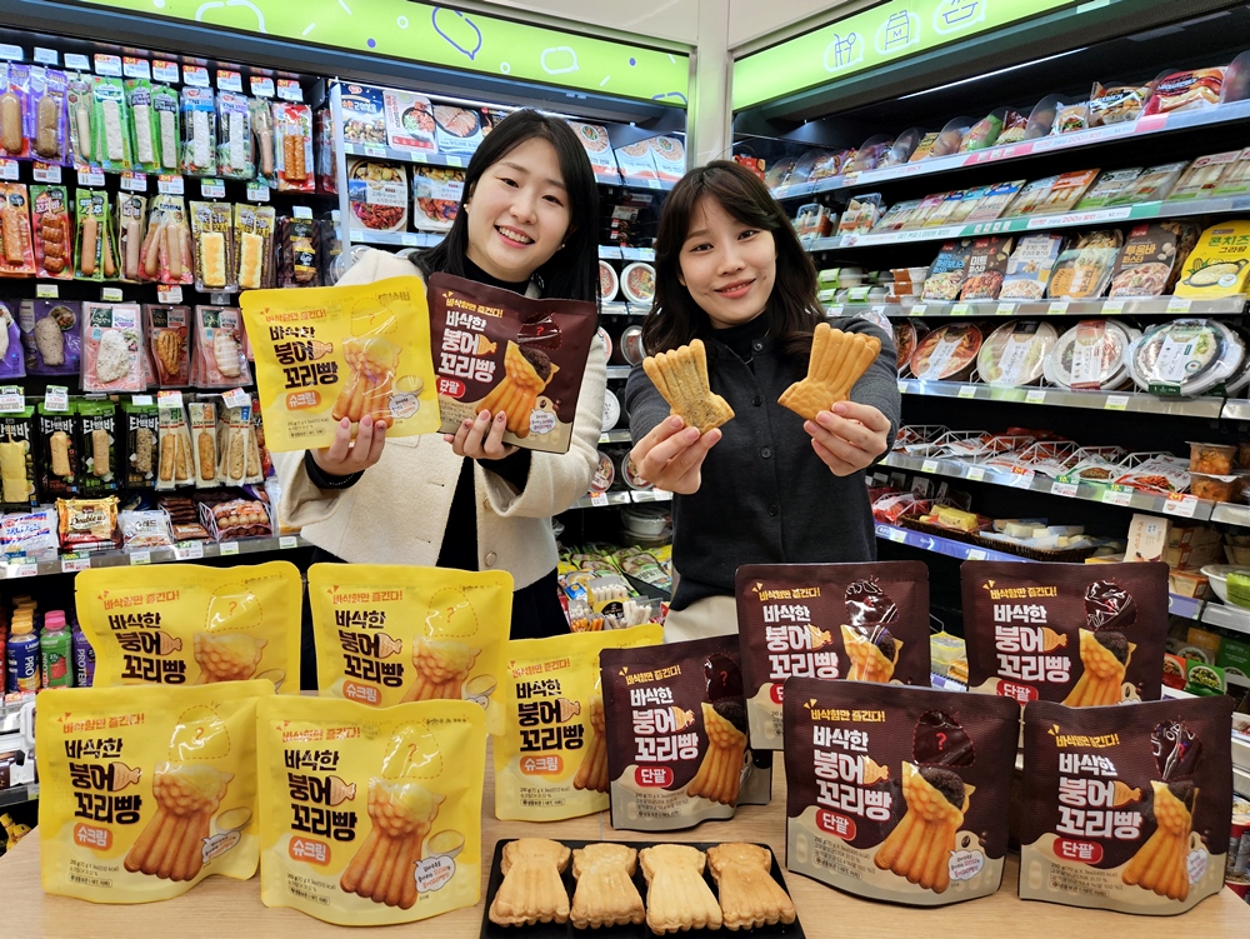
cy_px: 470
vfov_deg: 58.9
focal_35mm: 23
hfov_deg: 73.9
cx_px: 625
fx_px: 831
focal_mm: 5.4
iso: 50
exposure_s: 1/120
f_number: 1.8
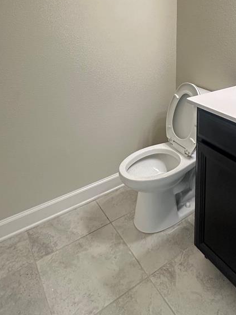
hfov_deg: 45.5
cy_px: 41
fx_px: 273
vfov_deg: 53.7
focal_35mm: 30
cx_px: 170
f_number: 2.2
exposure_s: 1/60
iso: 320
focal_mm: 2.22
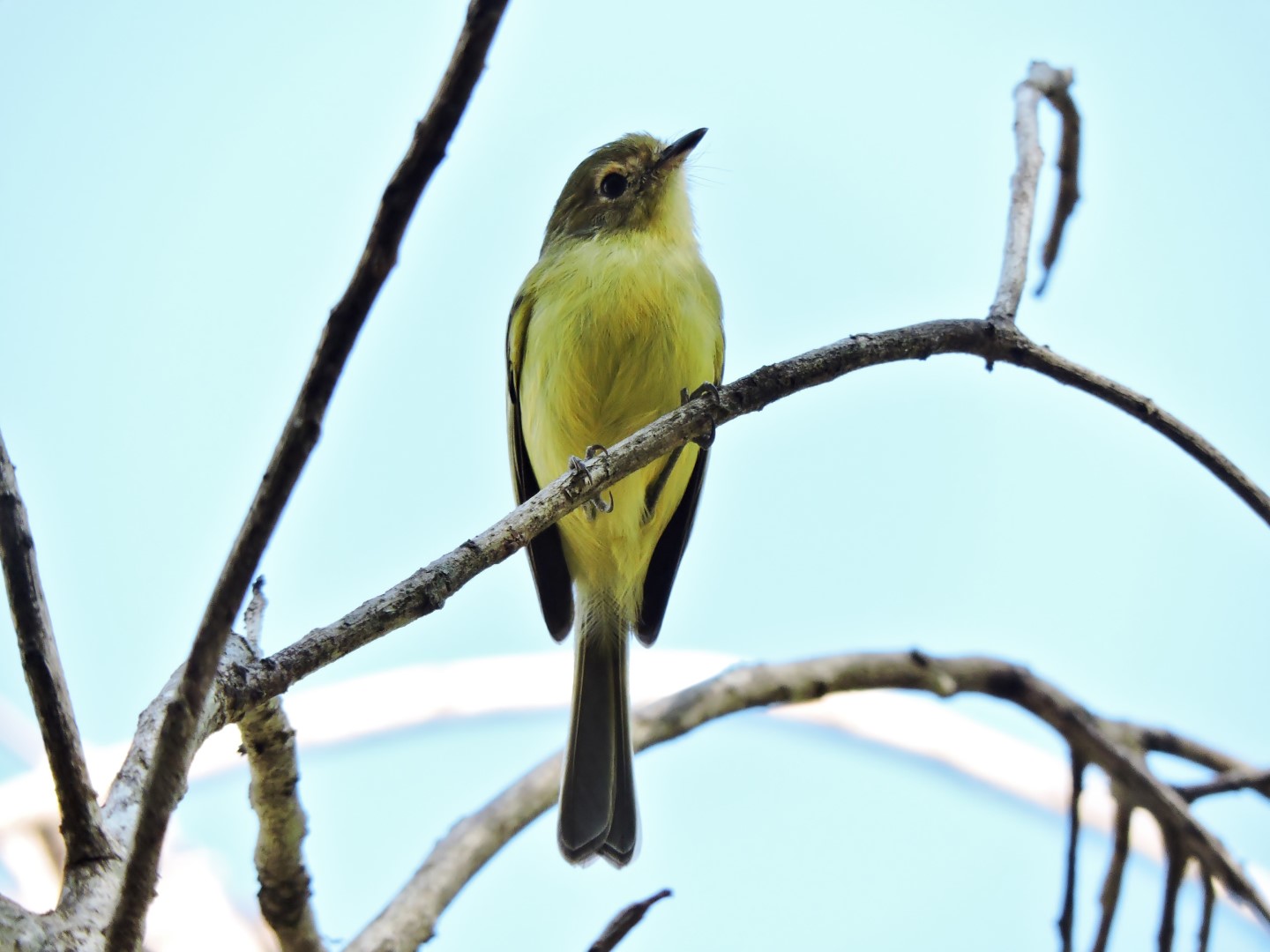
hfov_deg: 2.6
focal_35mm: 750
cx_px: 635
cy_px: 476
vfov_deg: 2.0
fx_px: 27516
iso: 400
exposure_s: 1/250
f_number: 5.1
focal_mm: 133.8
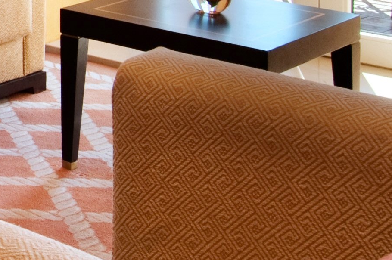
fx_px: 1076
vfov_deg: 12.3
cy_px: -248
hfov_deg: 16.8
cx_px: -330
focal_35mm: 99
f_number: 11
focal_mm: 14
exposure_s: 1/10
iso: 200
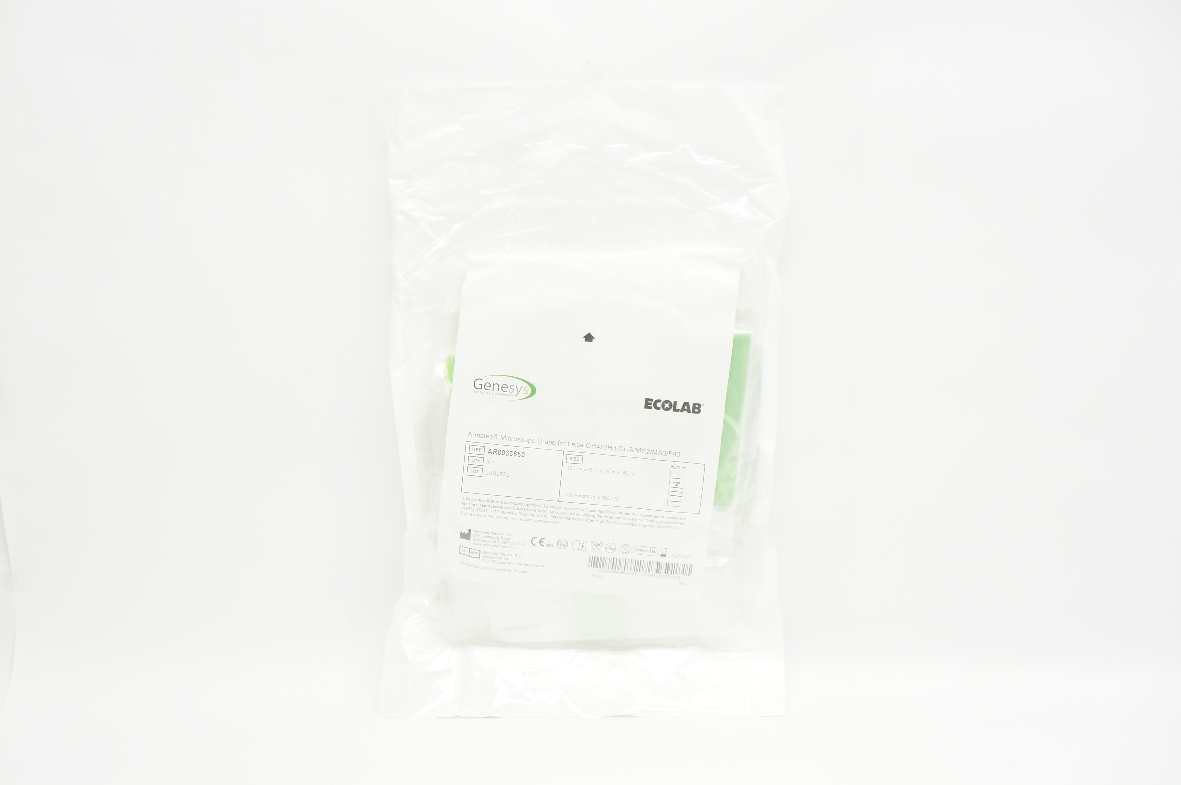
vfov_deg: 24.3
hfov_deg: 36.0
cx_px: 590
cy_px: 392
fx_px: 1819
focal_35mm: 56
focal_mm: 37
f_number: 5
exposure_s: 1/60
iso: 400
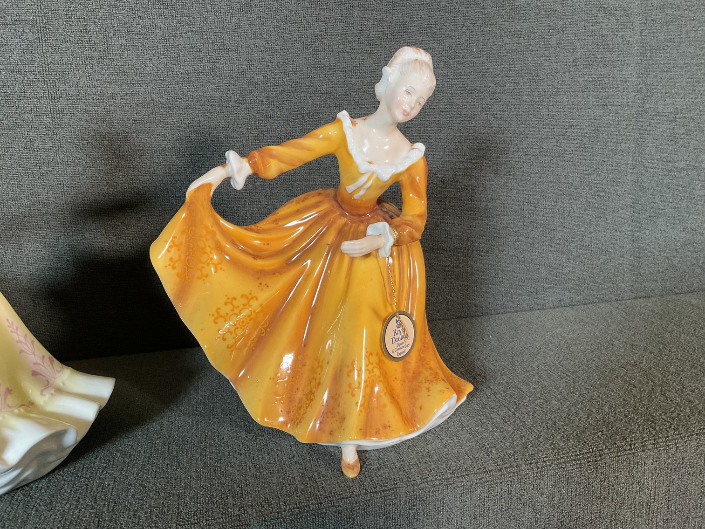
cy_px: 264
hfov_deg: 61.7
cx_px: 352
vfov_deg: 48.2
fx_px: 591
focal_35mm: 29
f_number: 1.8
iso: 50
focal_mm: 3
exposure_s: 1/60
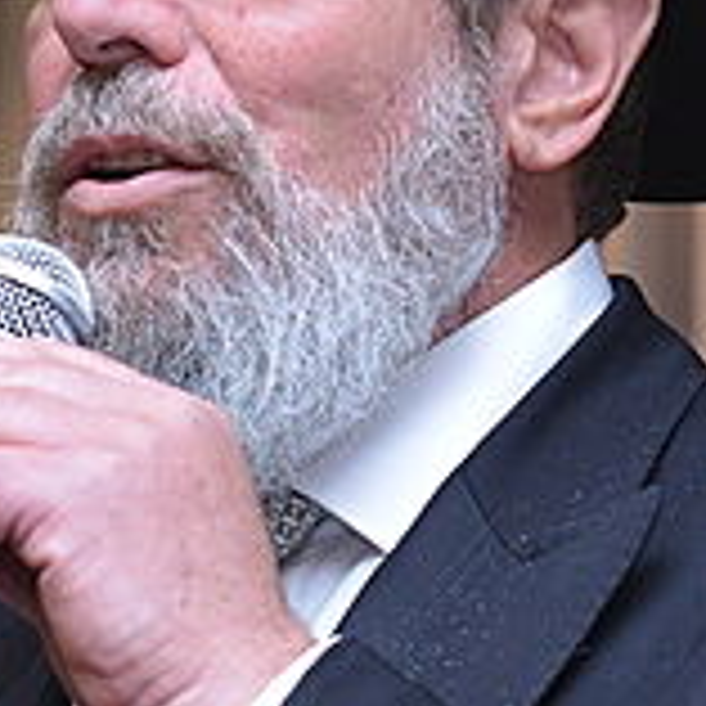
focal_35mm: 268
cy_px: 362
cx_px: 288
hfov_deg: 6.5
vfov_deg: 6.5
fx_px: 6184
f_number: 5
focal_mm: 62
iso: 2000
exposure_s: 1/160
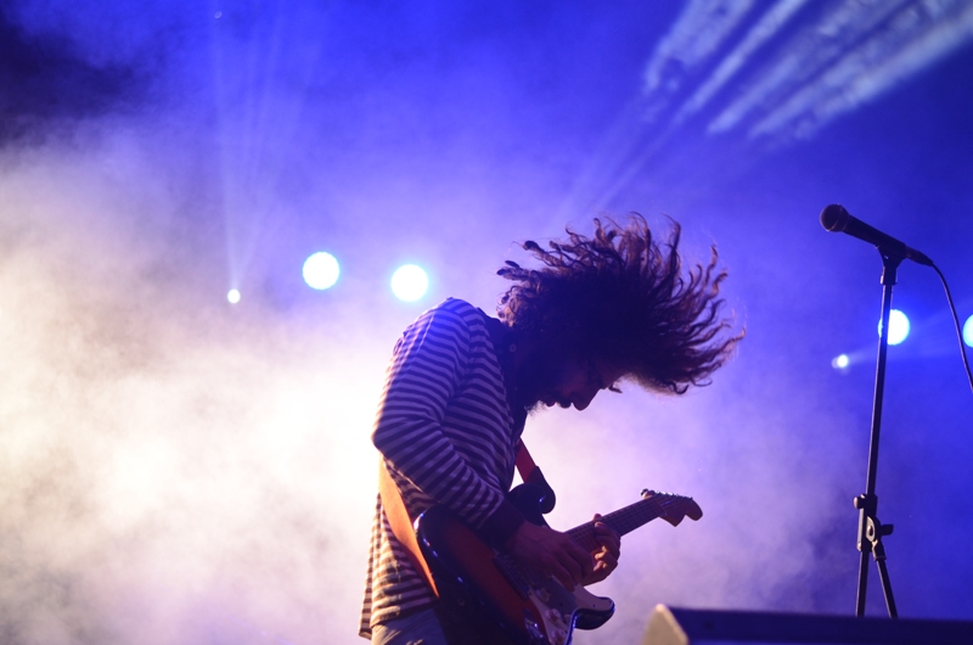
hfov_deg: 27.0
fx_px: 2023
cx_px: 486
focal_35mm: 75
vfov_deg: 18.1
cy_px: 322
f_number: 1.8
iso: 400
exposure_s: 1/800
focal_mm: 50
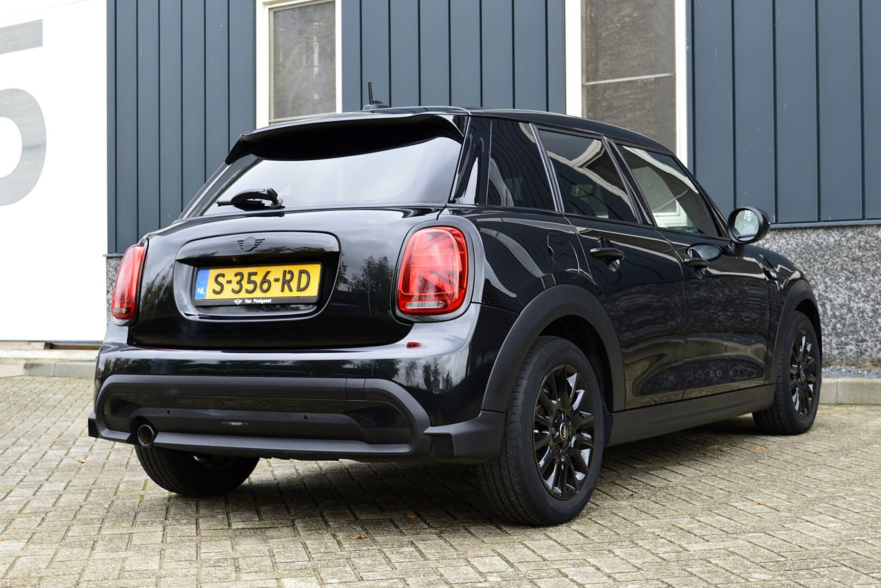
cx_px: 440
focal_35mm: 52
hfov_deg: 37.9
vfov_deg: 25.8
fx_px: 1285
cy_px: 294
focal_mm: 35
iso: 800
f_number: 7.1
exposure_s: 1/60
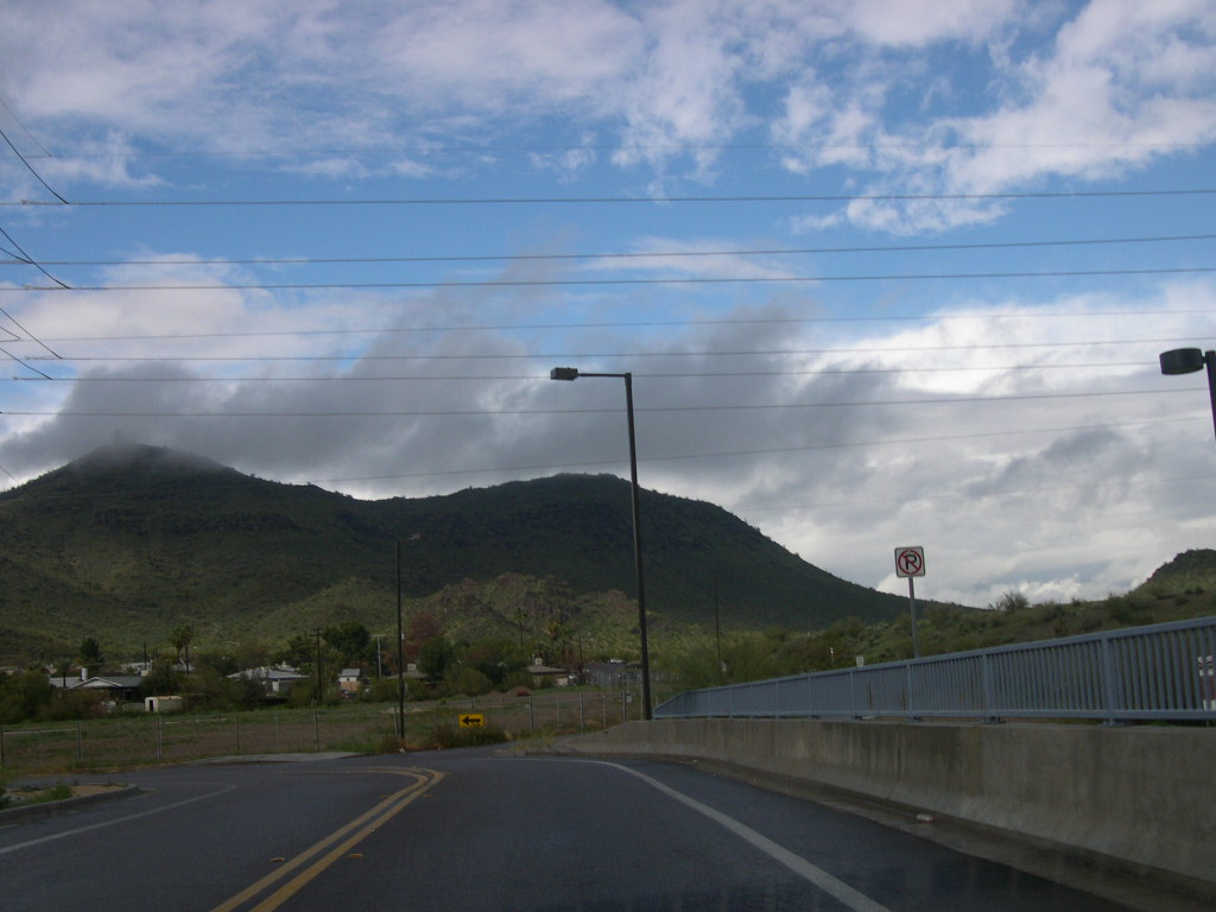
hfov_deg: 49.0
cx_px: 608
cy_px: 456
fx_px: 1335
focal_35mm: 38
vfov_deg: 37.7
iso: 100
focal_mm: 8
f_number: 7.6
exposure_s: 1/211
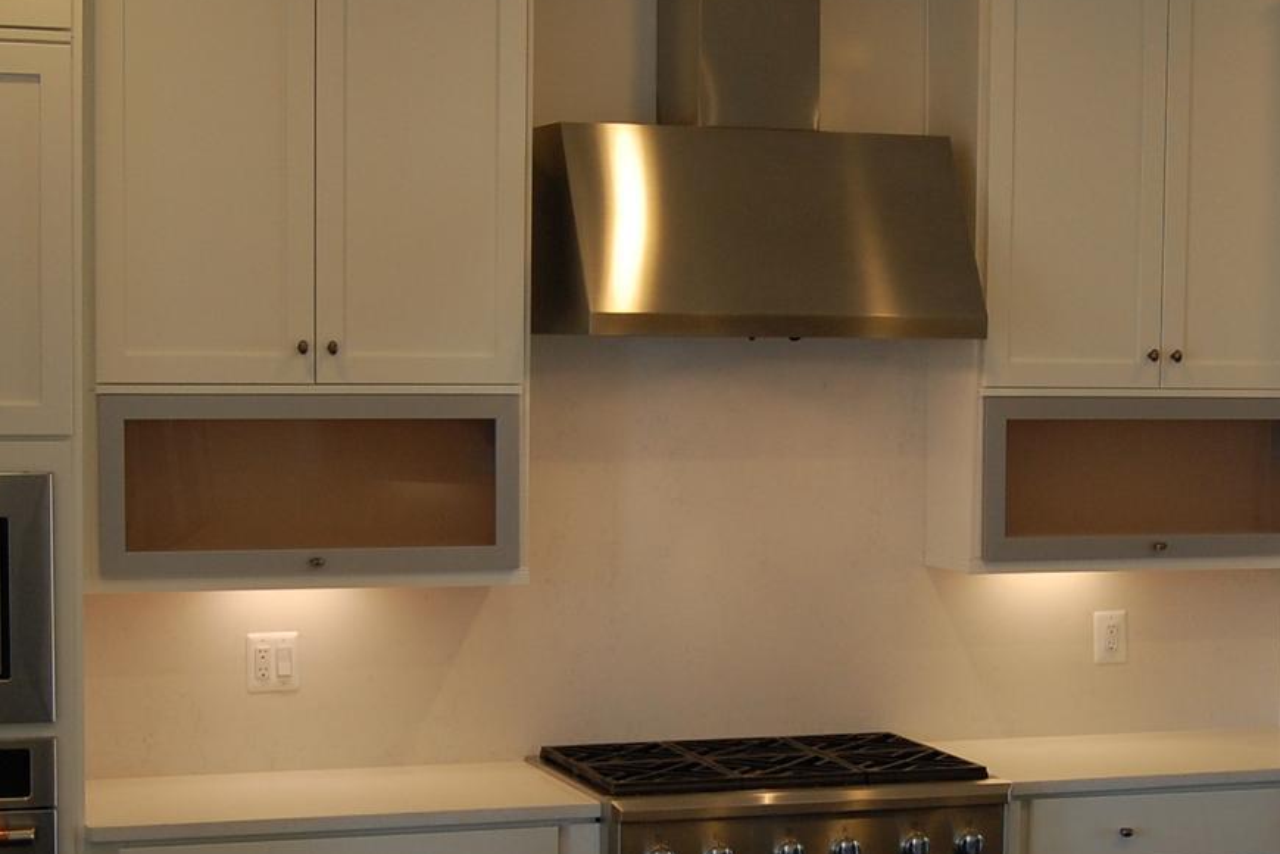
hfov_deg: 24.9
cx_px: 836
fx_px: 2886
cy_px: 604
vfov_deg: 16.8
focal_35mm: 81
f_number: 5
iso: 400
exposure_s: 1/100
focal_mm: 23
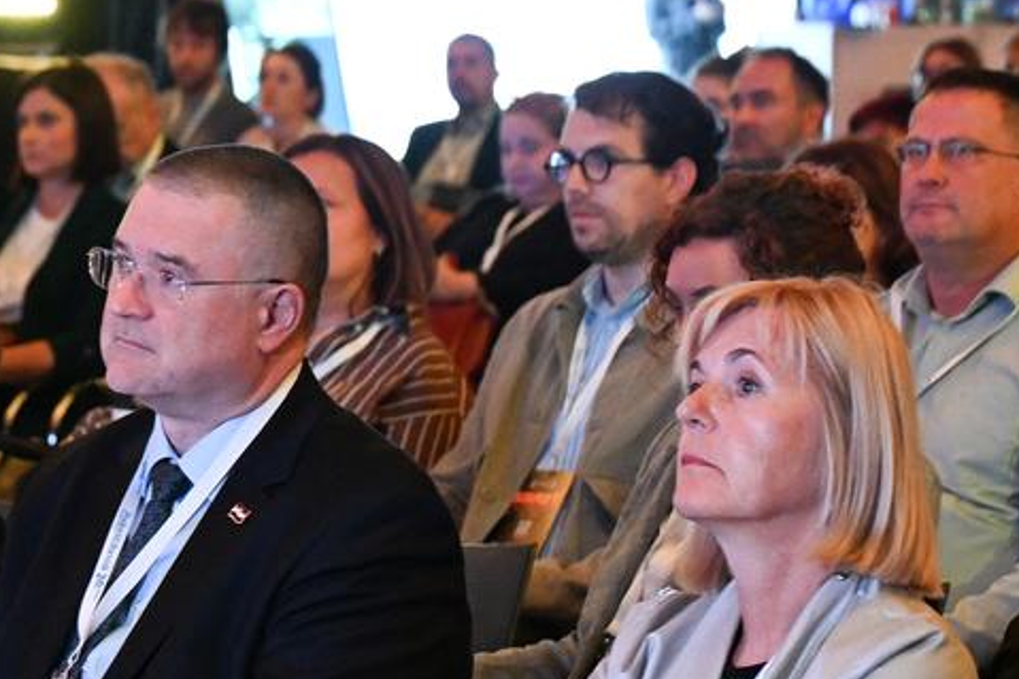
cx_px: 74
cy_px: 667
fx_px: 6621
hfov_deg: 8.8
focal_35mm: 234
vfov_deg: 5.9
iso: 3200
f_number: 5
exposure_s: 1/20
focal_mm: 70
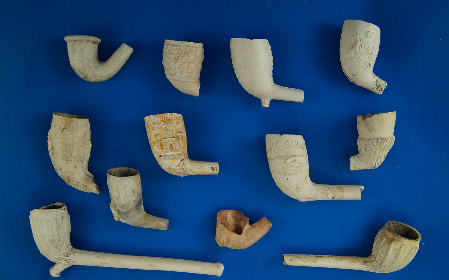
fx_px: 489
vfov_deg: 32.0
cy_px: 144
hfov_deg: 49.3
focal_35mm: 40
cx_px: 224
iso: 320
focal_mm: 26
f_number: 4.5
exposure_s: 1/60
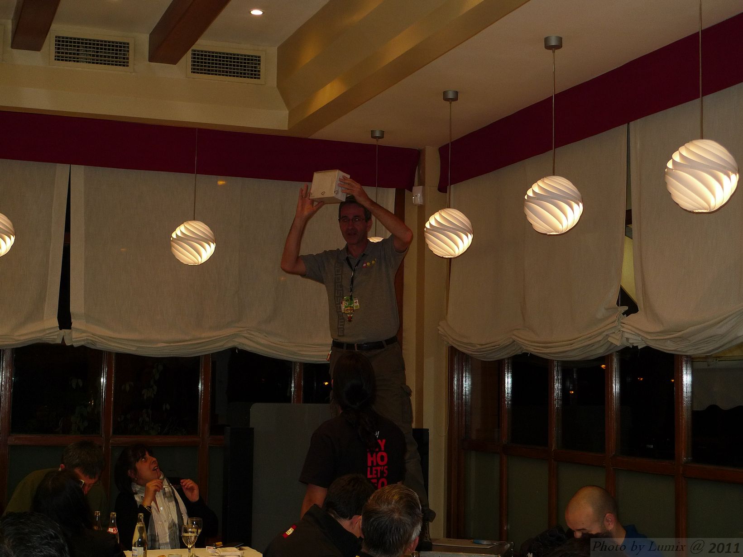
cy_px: 278
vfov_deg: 25.7
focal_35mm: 57
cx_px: 372
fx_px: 1224
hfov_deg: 33.8
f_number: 2.8
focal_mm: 12.1
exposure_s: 1/60
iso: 200
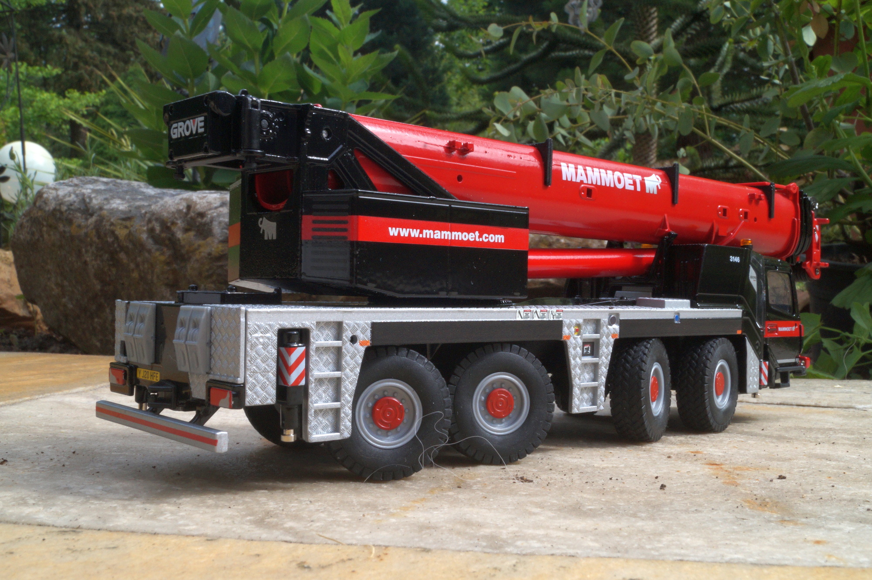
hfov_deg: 49.6
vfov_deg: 34.2
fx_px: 944
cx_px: 436
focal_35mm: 39
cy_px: 290
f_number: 25
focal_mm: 26
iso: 400
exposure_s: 1/60
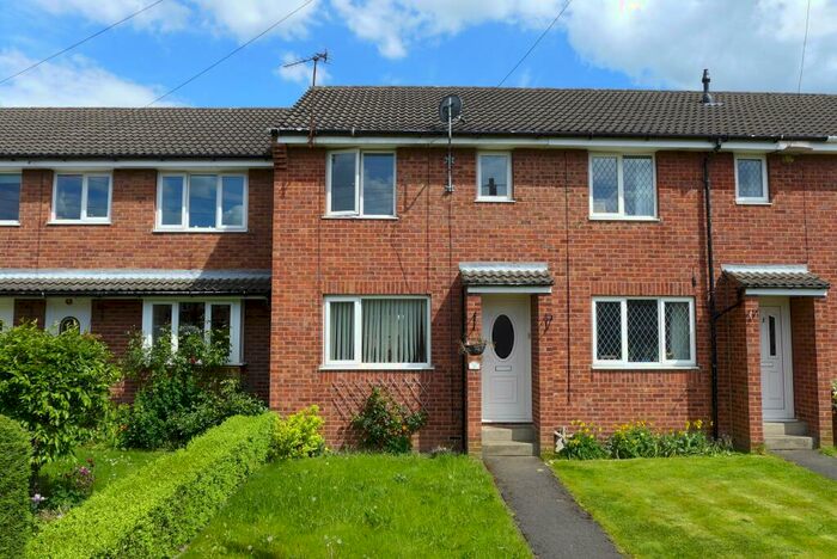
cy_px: 280
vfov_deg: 49.6
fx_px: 605
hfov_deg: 69.3
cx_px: 418
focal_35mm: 26
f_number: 2.8
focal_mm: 5.1
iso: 80
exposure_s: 1/1300
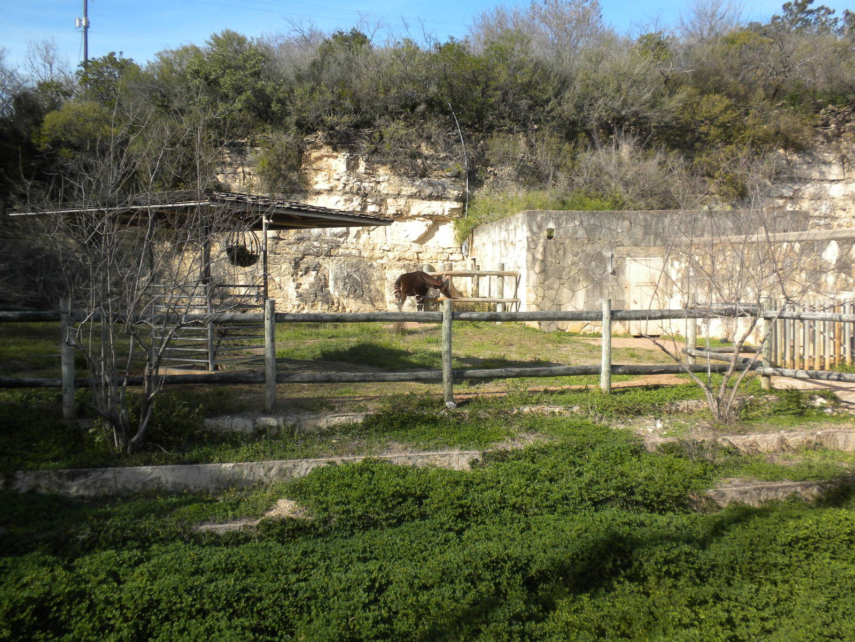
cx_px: 428
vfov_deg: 38.7
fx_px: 914
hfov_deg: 50.1
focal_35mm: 37
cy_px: 321
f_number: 3.5
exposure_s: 1/496
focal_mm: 6.6
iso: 67
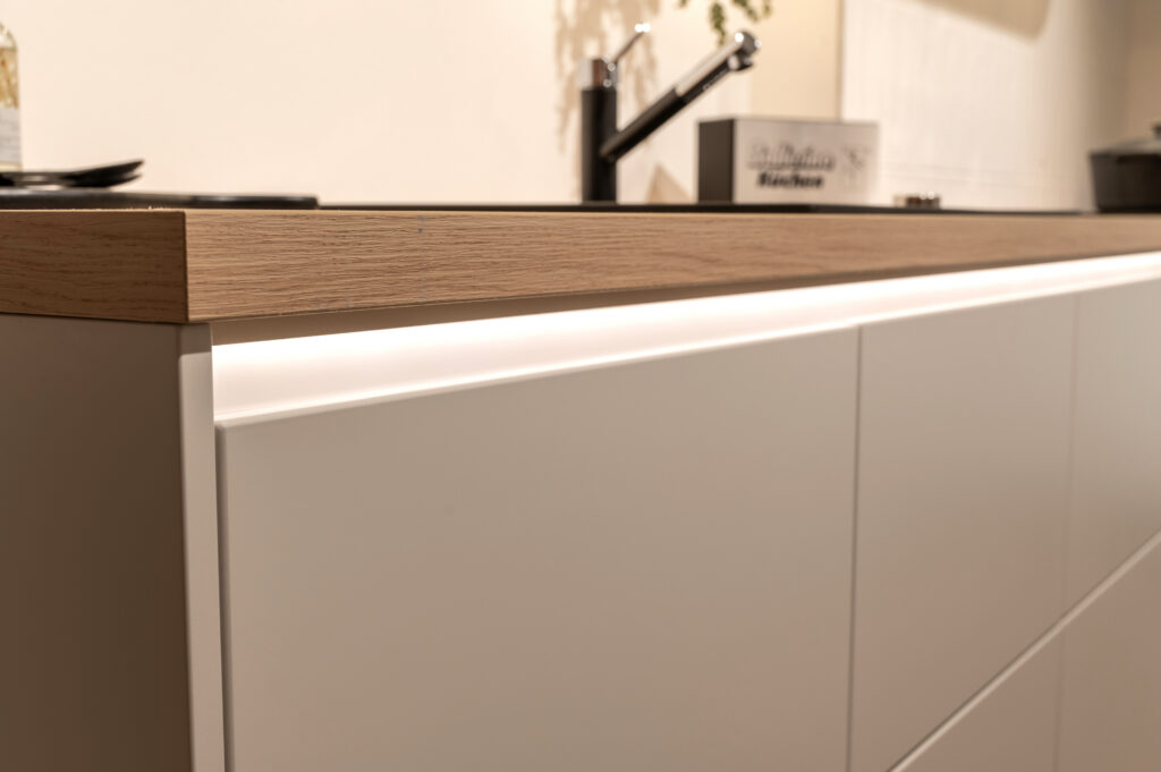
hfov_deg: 45.5
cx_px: 580
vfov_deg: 31.1
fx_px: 1386
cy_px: 386
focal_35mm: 43
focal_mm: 43
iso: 400
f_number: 8
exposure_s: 1/200
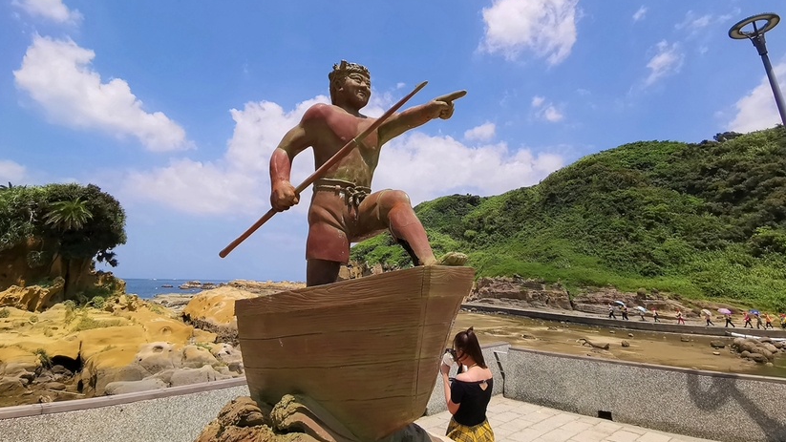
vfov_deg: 59.9
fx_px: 375
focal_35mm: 18
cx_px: 394
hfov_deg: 92.7
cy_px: 154
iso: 50
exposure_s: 1/1506
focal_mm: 2.35
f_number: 2.2
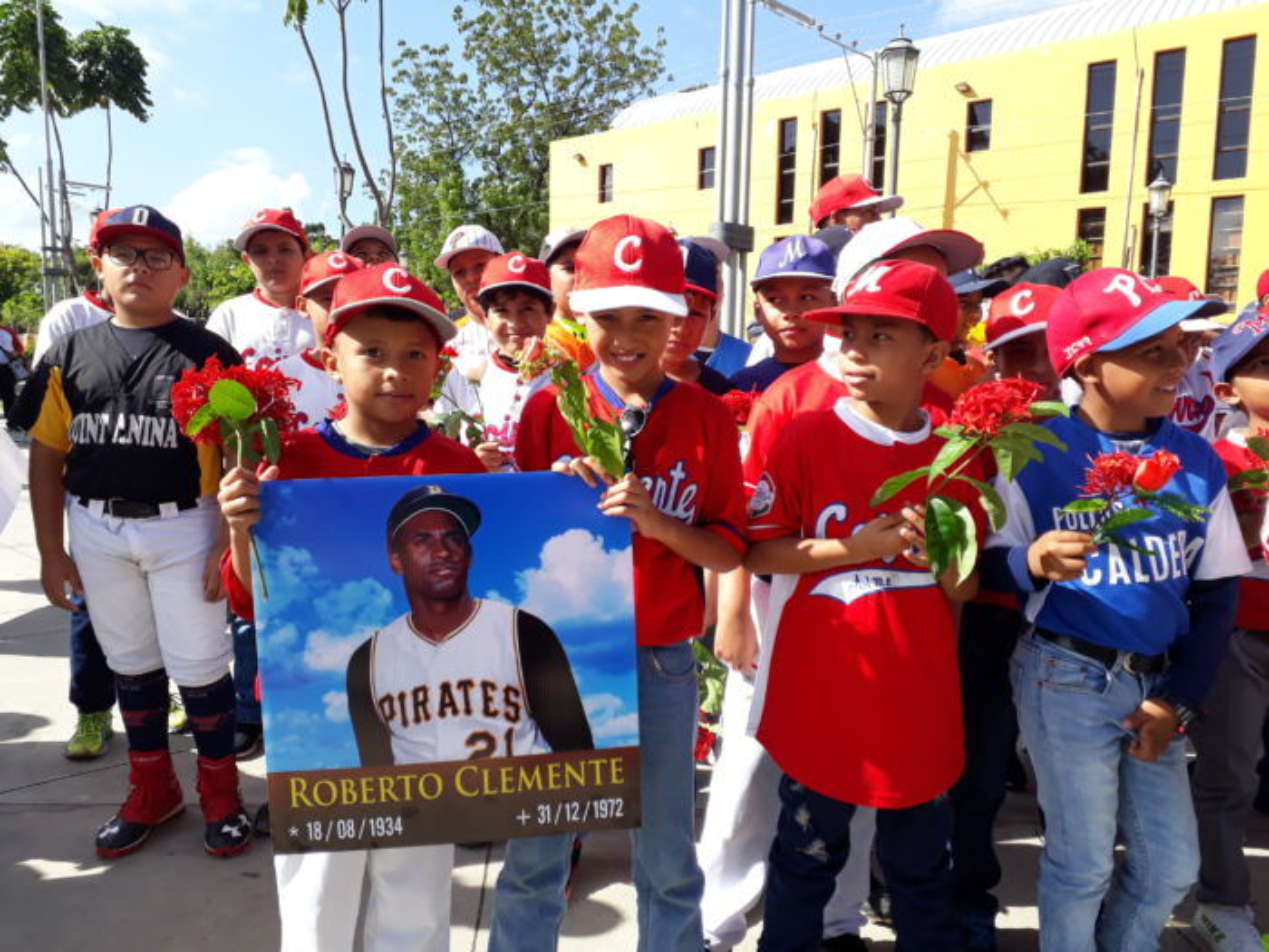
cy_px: 476
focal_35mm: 27
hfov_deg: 65.3
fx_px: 990
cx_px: 634
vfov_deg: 51.4
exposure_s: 1/733
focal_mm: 3.6
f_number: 1.9
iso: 40
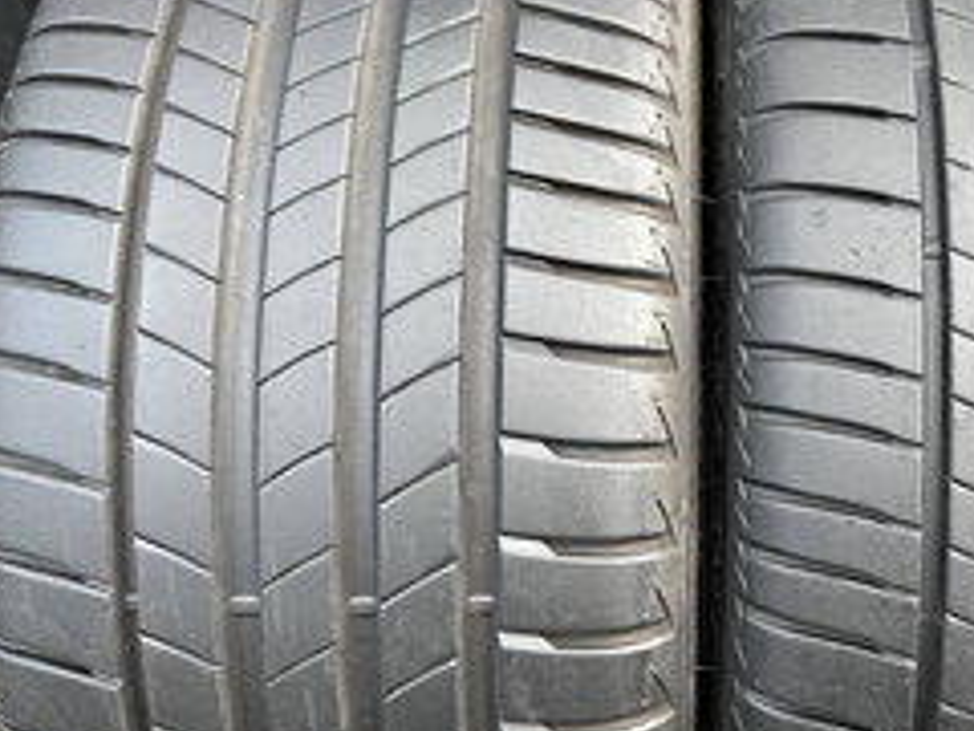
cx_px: 698
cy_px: 380
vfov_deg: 40.7
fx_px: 985
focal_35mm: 35
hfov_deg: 51.0
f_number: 1.78
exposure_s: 1/201
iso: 64
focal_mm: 6.86
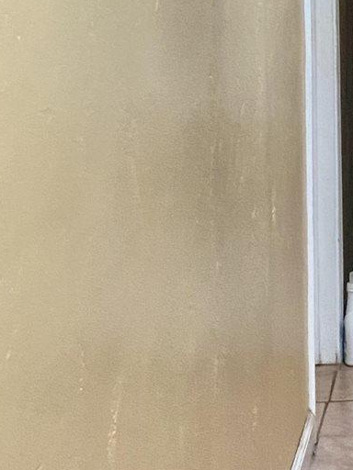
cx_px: 711
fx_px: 1591
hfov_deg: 11.4
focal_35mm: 117
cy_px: 64
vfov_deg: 16.6
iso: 500
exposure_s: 1/60
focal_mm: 4.25
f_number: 1.8
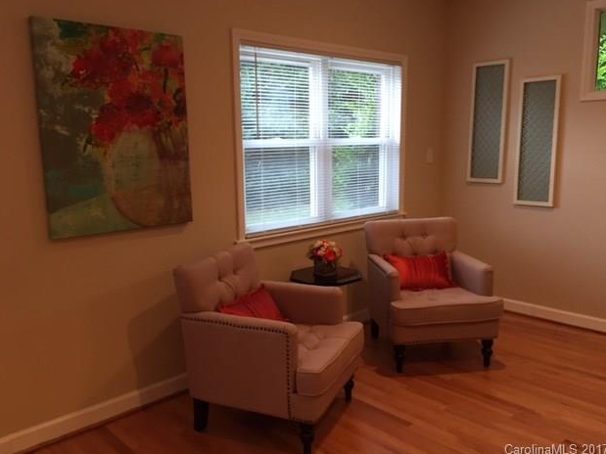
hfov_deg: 60.0
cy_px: 224
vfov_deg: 46.8
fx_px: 525
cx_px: 303
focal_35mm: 30
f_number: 2.2
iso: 80
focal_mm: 4.15
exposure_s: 1/30
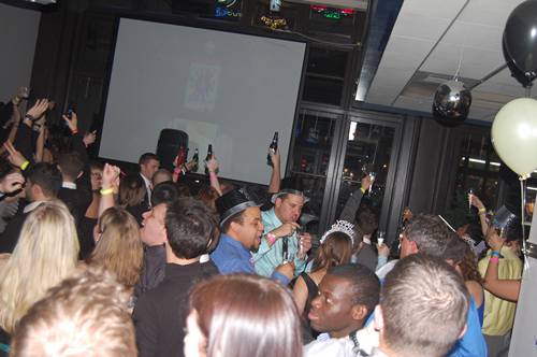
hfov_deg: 49.6
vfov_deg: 34.1
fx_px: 581
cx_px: 268
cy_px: 178
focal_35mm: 39
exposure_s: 1/60
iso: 400
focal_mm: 26
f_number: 4.2
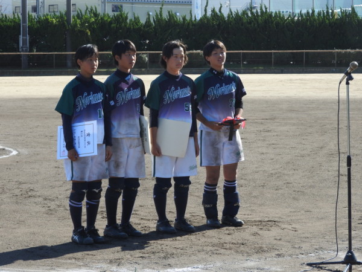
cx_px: 181
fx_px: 1203
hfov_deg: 17.1
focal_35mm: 115
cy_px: 136
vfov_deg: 12.9
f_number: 5
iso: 100
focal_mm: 20.6
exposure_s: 1/250
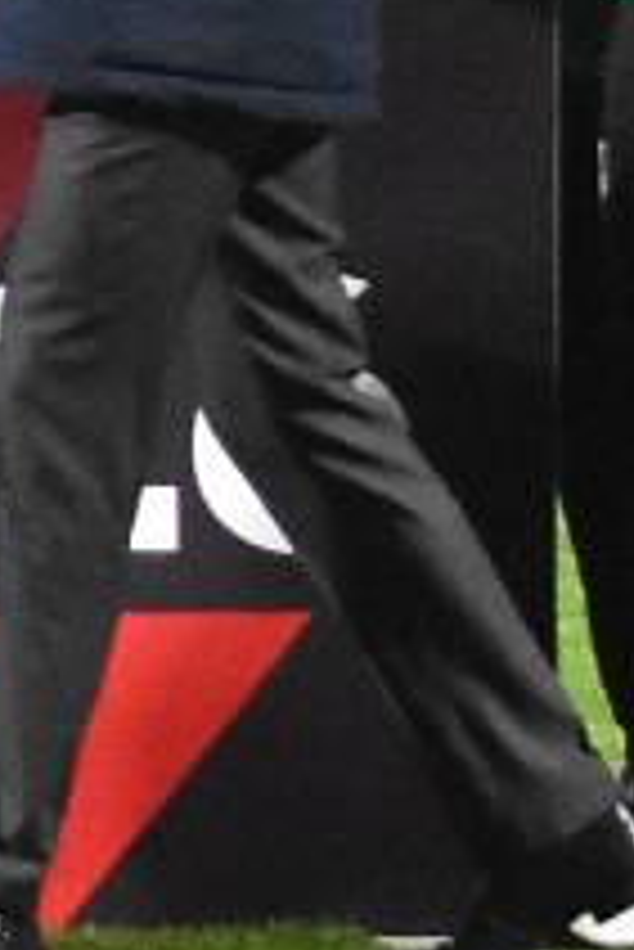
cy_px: -218
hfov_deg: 2.4
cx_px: -2451
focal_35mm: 552
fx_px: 14557
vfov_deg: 3.7
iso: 4000
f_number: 2.8
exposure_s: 1/500
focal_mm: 40
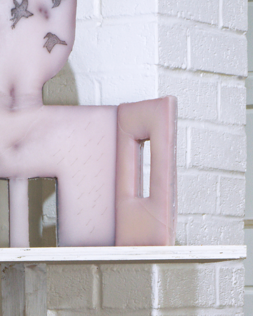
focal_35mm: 207
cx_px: 57
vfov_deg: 9.0
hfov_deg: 7.5
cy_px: 517
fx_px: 1937
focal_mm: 50
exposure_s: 1/2
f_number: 18
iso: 200
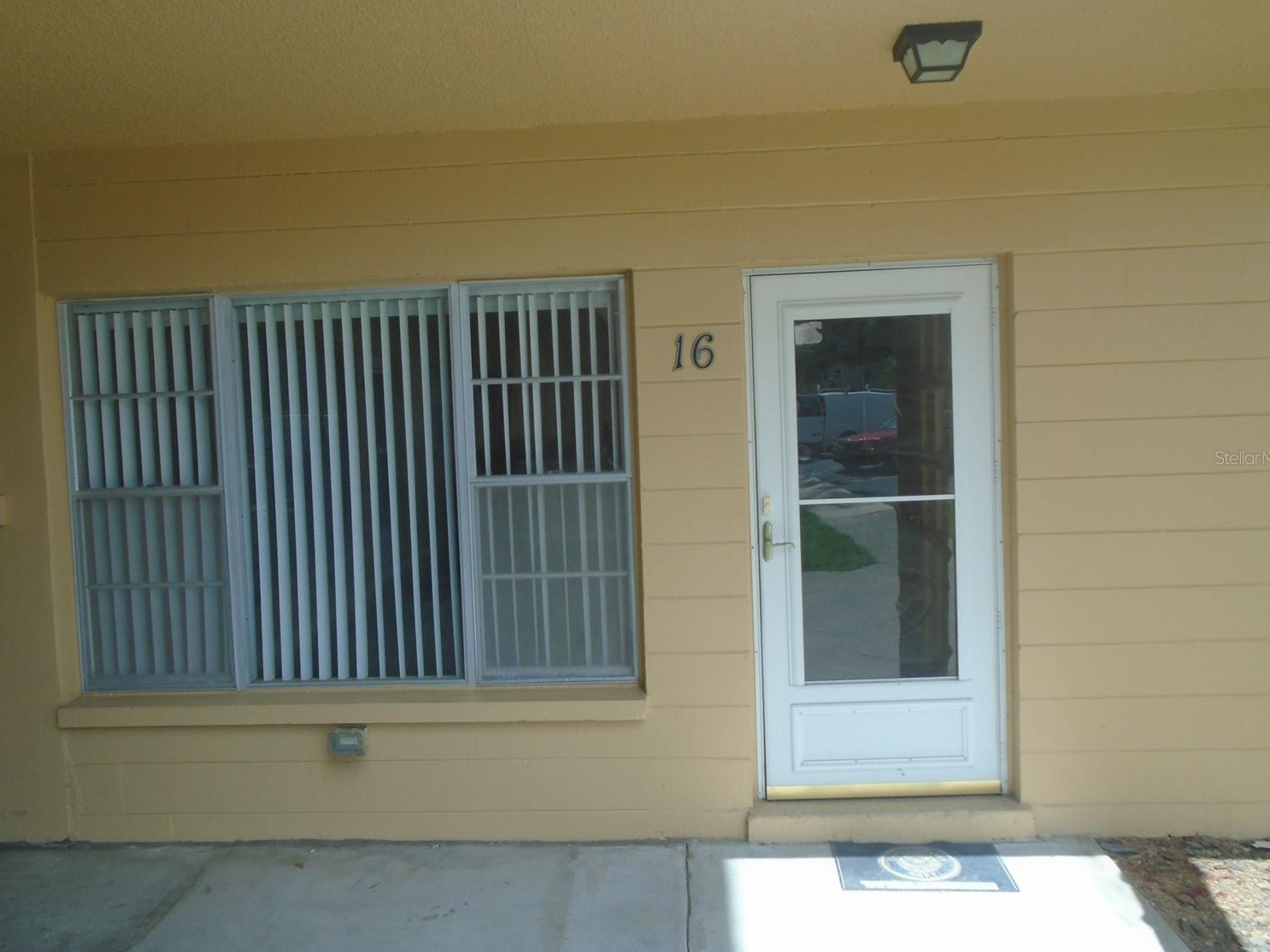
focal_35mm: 28
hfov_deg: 63.4
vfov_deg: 49.7
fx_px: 1027
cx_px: 612
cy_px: 457
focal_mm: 4.6
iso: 100
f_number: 3.2
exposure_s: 1/500
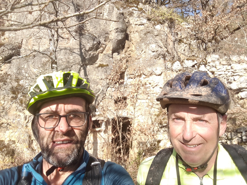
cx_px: 124
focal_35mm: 23
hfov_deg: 73.9
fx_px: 164
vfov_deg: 58.9
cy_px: 92
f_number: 1.9
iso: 50
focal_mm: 2
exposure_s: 1/569
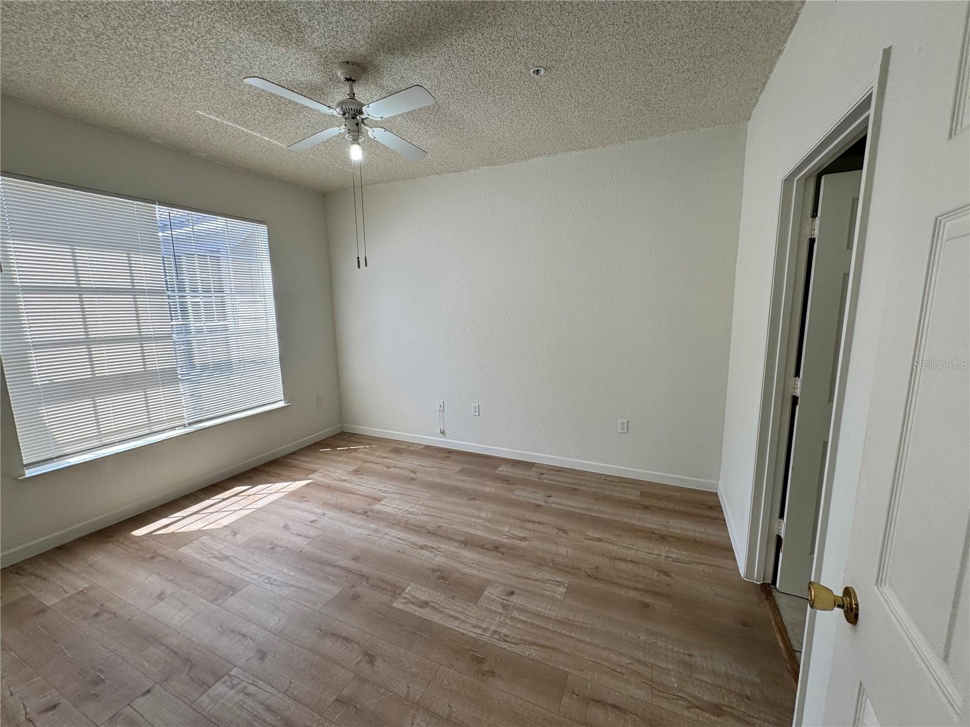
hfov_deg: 102.1
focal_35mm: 14
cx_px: 485
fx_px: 392
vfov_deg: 85.7
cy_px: 364
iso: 40
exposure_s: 1/161
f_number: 2.2
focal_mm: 2.22
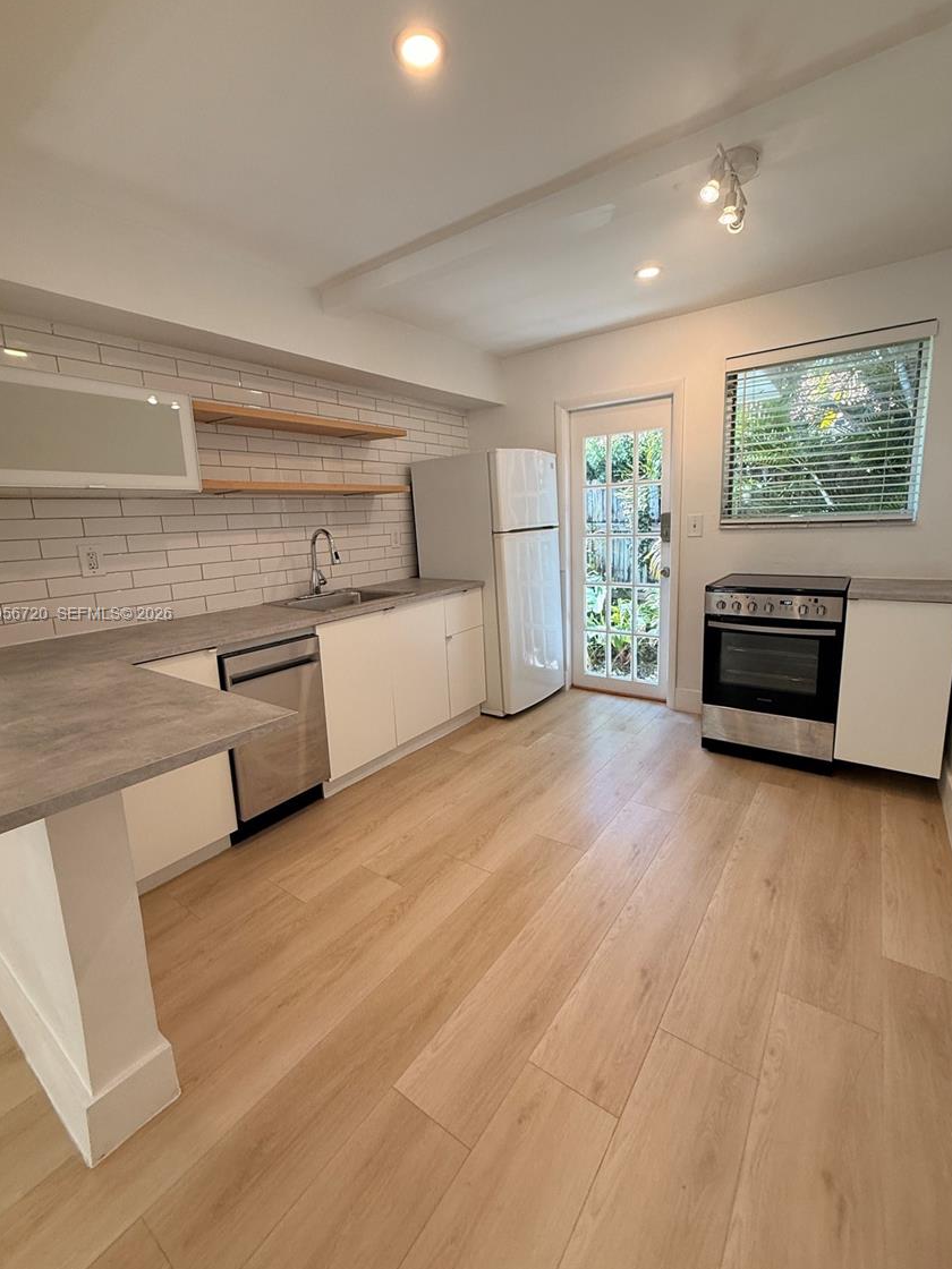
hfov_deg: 81.7
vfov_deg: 98.1
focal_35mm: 15
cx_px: 473
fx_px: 550
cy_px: 615
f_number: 2.2
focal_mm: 2.22
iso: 125
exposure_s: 1/120
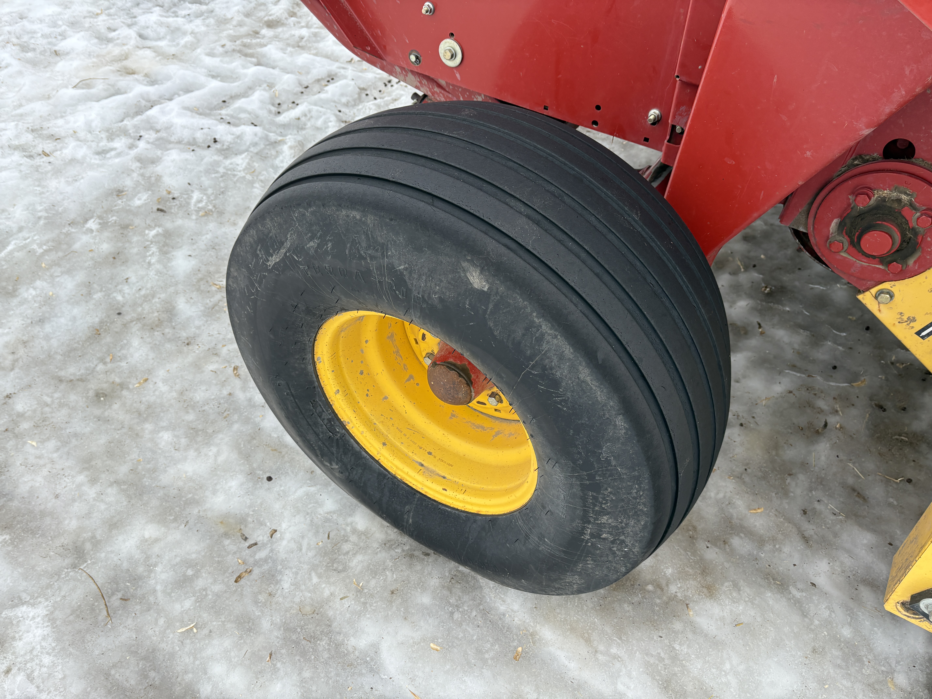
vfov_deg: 53.1
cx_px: 466
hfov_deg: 67.3
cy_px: 350
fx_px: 700
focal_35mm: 26
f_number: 1.6
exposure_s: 1/907
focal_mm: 5.96
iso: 50
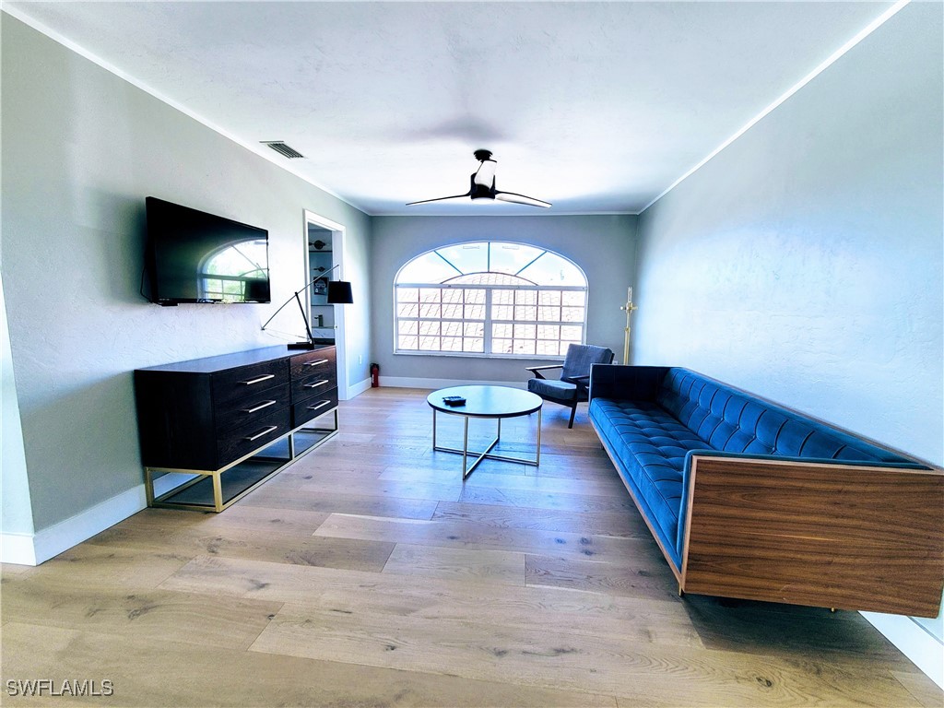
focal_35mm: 13
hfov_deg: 106.2
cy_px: 354
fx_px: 355
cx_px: 472
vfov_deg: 89.9
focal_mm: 2.2
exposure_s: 1/60
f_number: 2.2
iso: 64
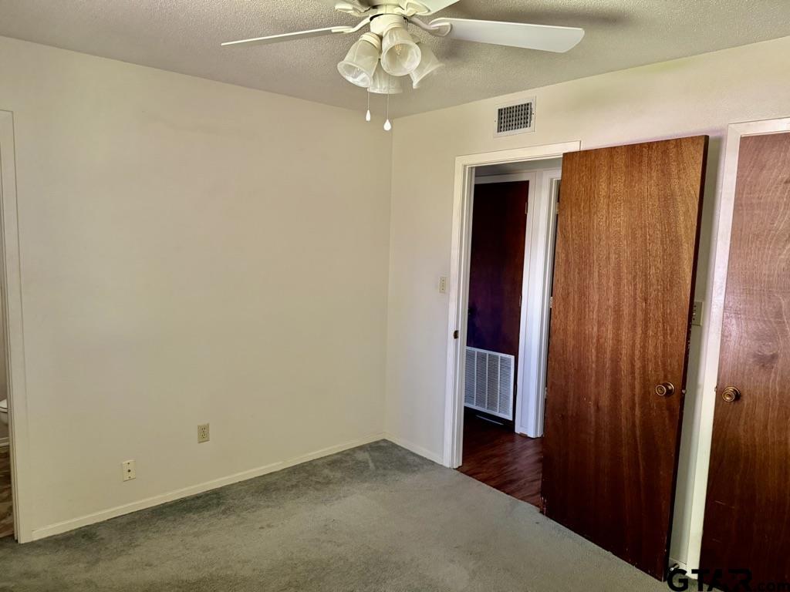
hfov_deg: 71.6
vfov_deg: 56.8
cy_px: 296
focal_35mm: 24
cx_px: 395
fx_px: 548
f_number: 1.78
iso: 500
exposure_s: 1/60
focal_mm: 6.76
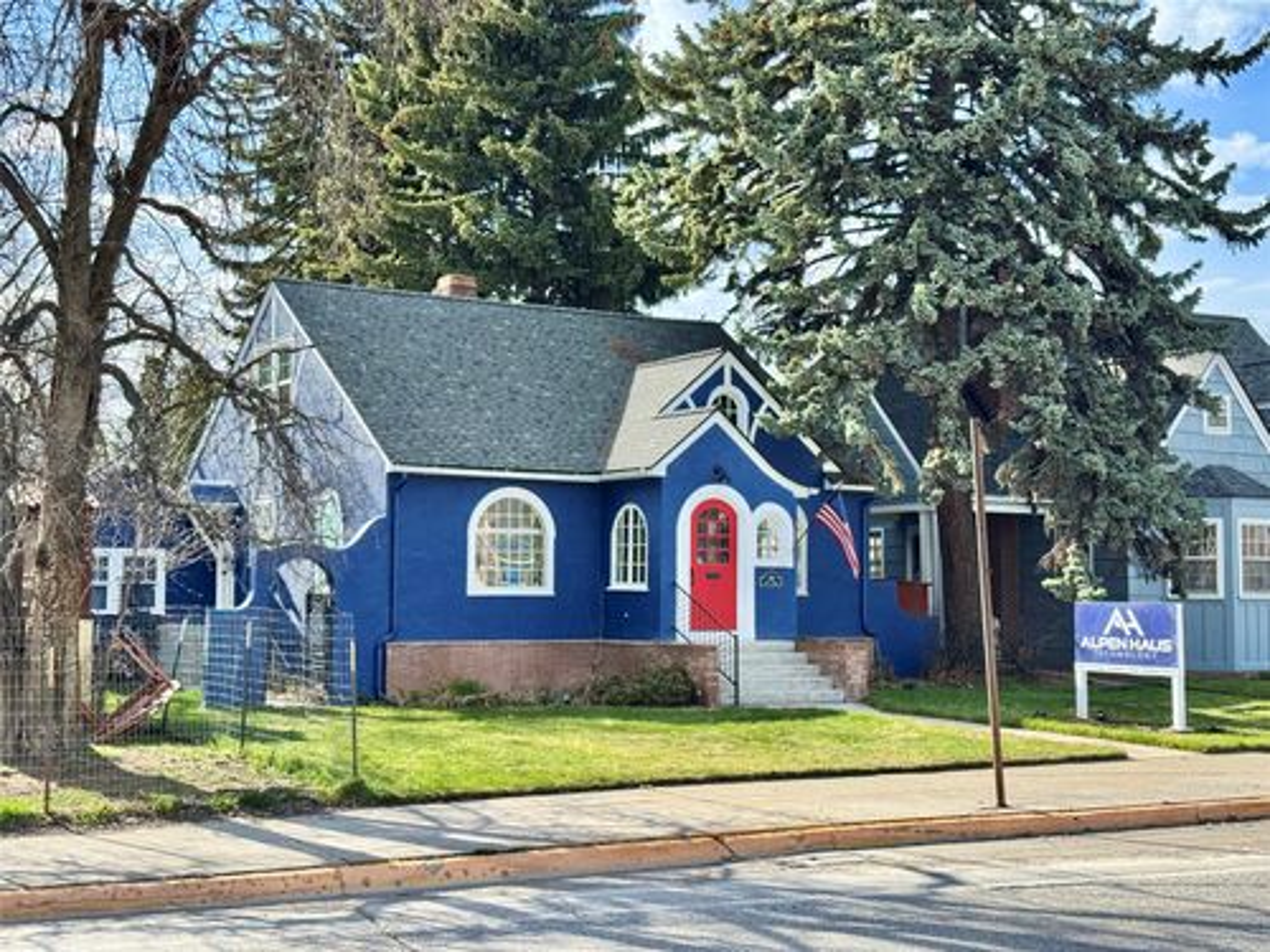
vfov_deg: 30.3
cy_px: 476
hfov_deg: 39.7
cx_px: 635
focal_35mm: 48
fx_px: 1761
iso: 64
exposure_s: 1/1458
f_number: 1.78
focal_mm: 6.76
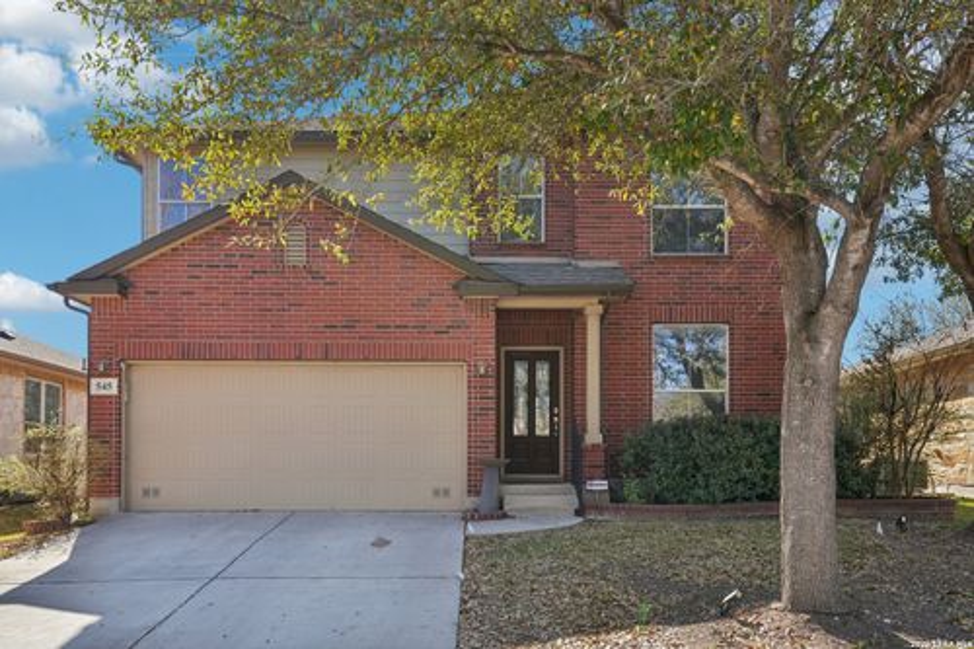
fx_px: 838
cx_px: 487
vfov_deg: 42.3
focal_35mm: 31
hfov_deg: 60.3
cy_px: 324
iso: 200
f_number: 8
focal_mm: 31
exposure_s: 1/125
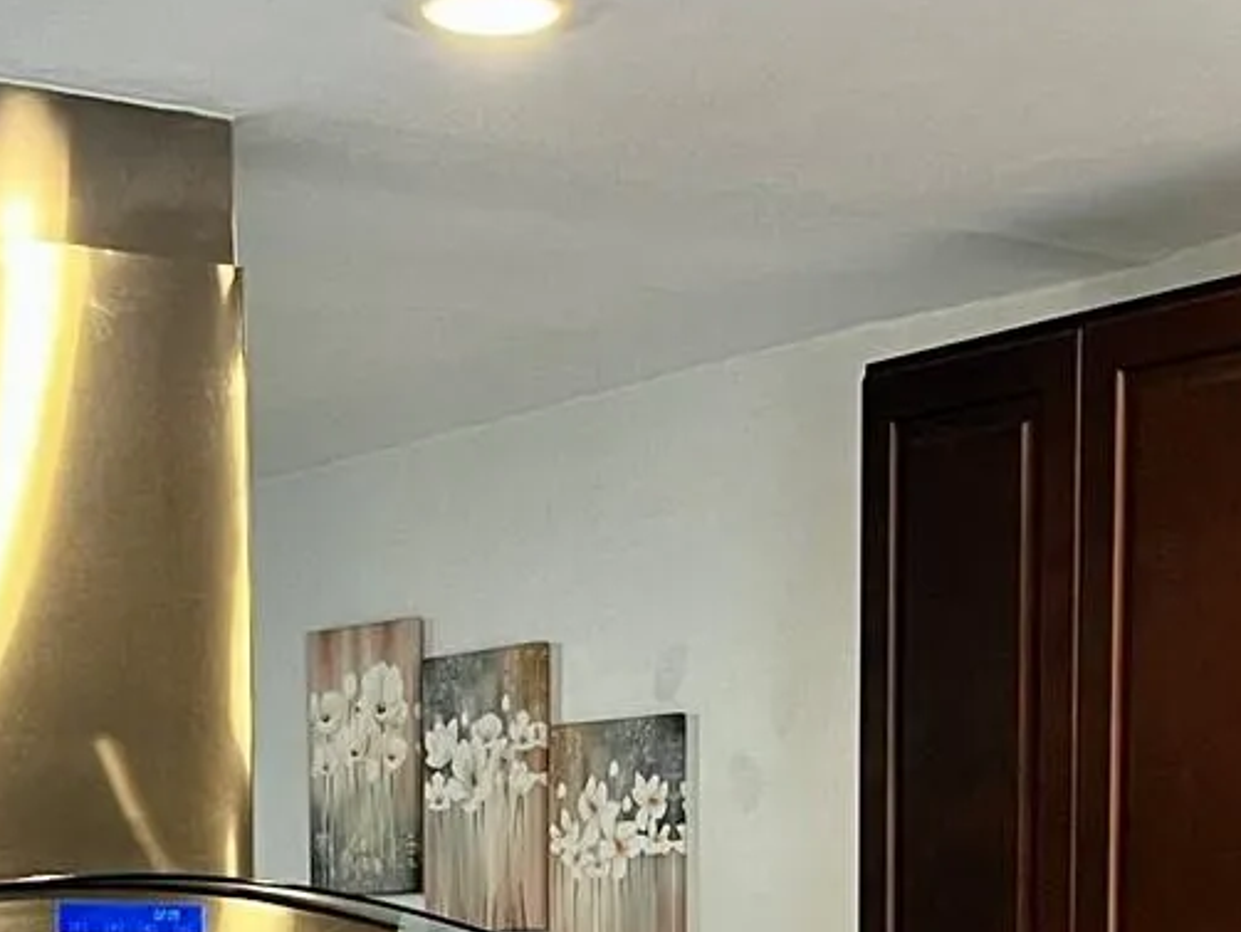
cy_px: 1313
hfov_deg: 18.5
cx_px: 702
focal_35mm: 106
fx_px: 3802
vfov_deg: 13.3
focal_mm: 5.1
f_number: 1.6
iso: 200
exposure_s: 1/60
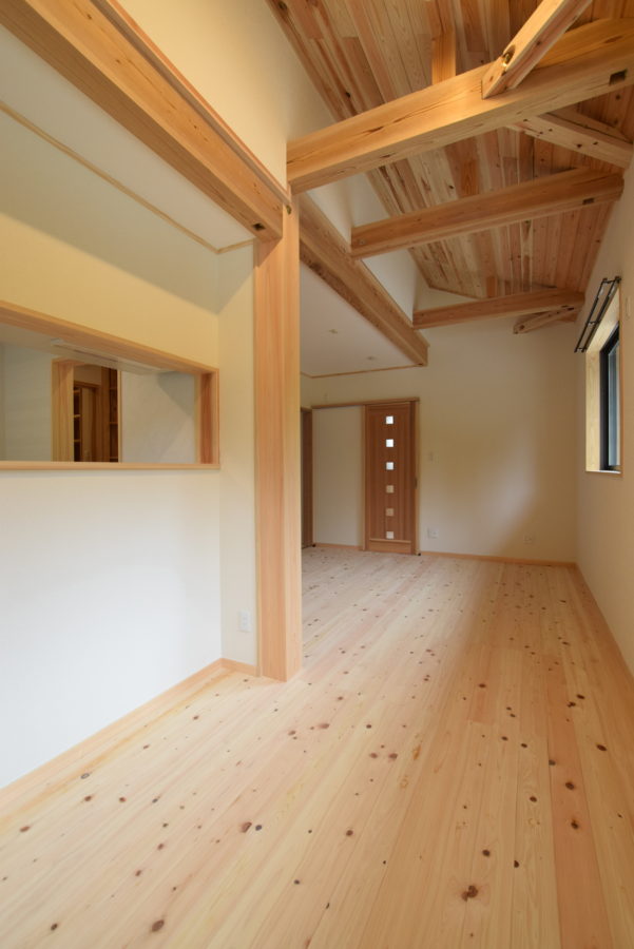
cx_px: 317
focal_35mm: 15
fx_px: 396
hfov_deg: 77.4
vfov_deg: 100.4
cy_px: 474
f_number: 8
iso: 900
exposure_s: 1/60
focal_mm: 10
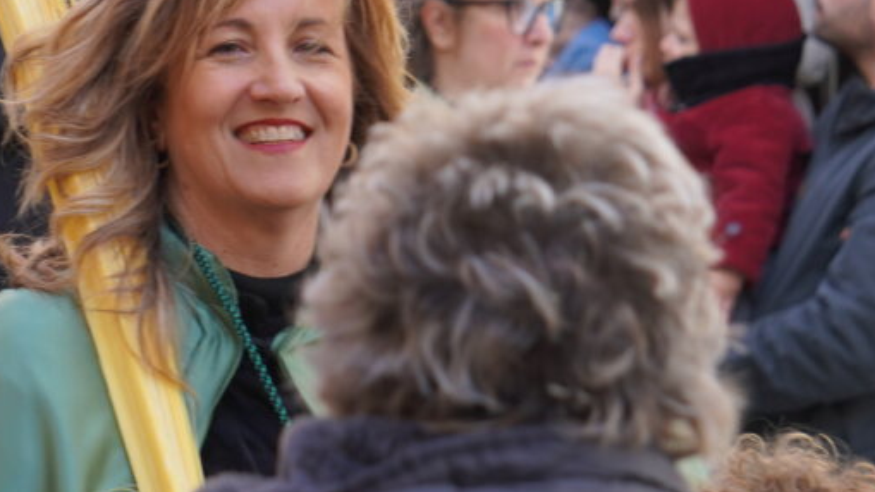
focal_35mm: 395
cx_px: 168
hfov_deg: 5.5
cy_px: 52
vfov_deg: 3.1
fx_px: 9162
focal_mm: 100
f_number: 5.6
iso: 160
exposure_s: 1/160
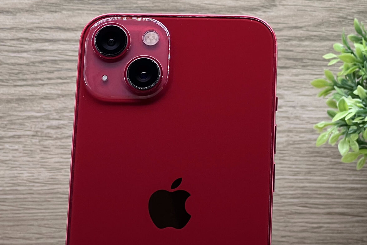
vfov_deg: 7.9
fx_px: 1774
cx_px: 147
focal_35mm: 174
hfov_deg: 11.8
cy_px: 197
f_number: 2.8
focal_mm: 9
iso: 100
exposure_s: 1/99
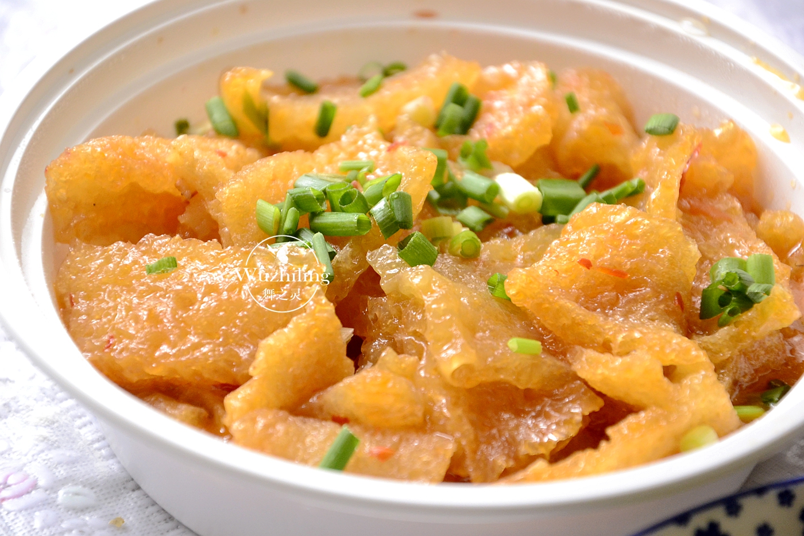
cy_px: 268
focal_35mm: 158
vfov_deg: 8.7
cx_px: 402
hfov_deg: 13.0
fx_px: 3517
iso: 1400
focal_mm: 105
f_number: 5.6
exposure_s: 1/100
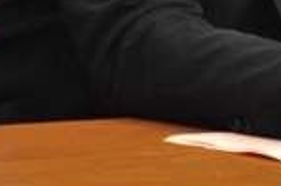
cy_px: -175
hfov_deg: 4.8
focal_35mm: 427
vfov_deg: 3.2
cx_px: 300
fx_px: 3326
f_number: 5.3
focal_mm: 70
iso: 1400
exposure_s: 1/30
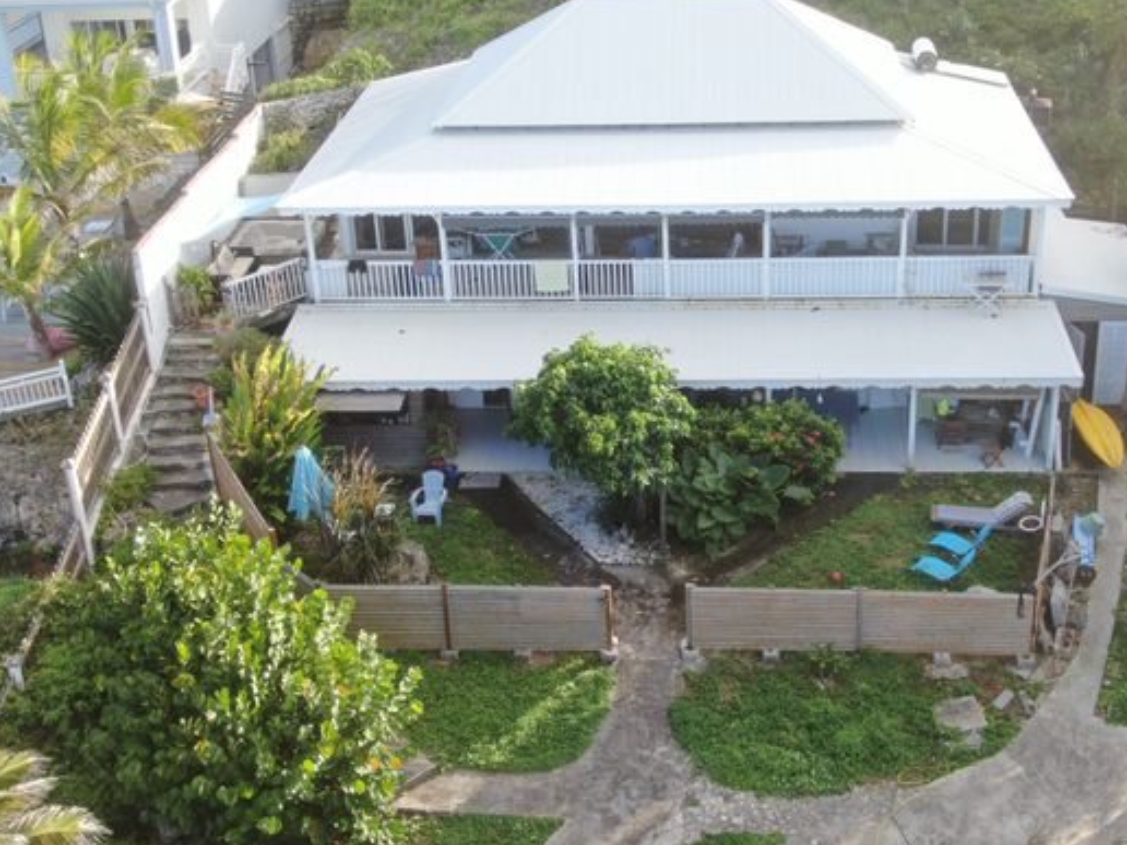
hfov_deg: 38.1
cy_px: 365
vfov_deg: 29.1
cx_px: 644
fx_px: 1628
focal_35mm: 50
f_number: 3.6
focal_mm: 7.55
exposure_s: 1/200
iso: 100
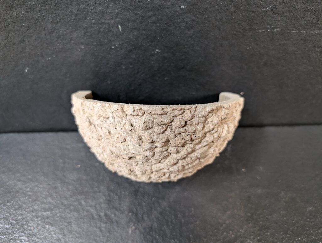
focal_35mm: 24
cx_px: 161
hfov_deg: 71.5
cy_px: 122
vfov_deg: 56.9
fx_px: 224
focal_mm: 6.9
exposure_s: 1/93.5
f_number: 1.68
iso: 682
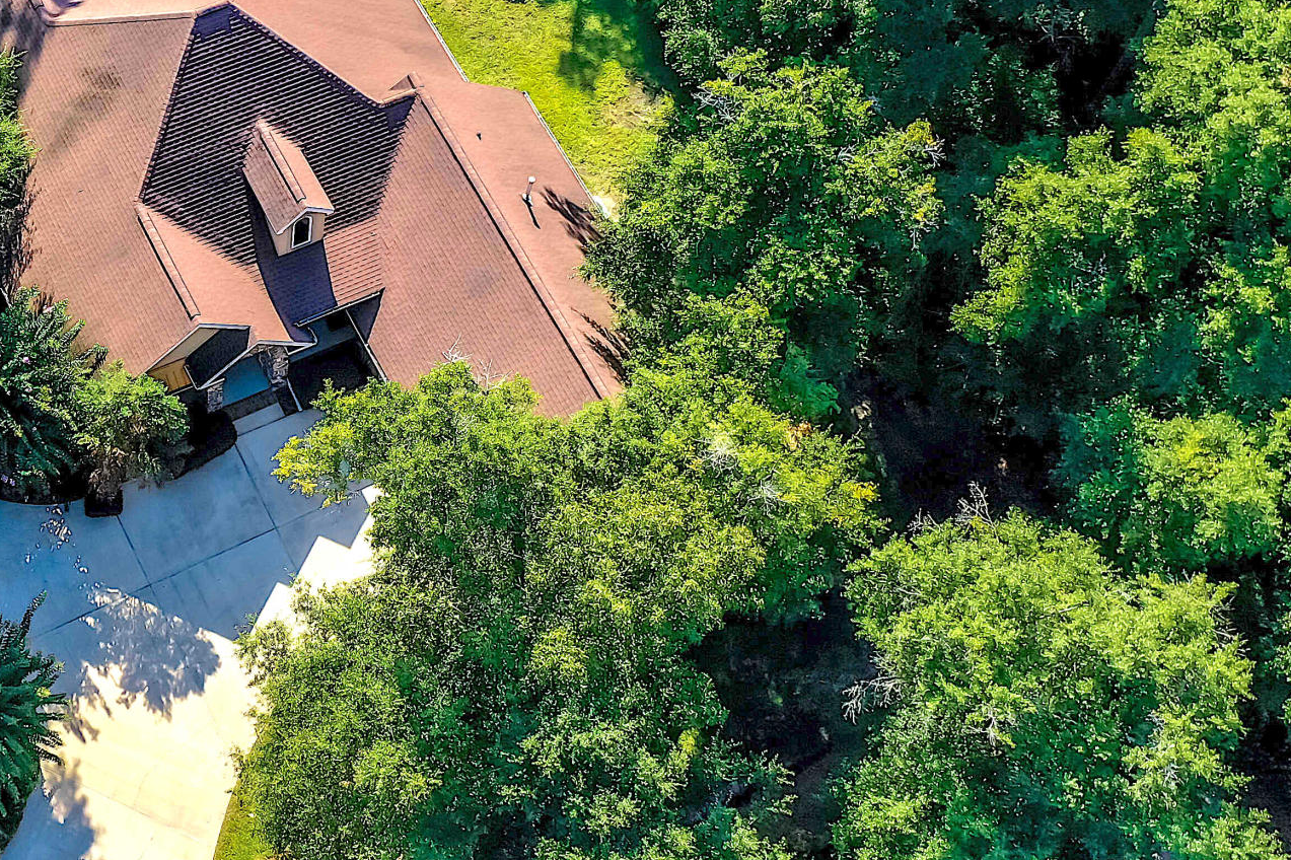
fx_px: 2366
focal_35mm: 66
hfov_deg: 29.4
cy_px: 254
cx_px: 162
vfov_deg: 20.5
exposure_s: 1/80
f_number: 4
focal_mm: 10.3
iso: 100
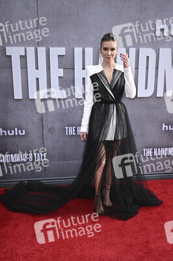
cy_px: 130
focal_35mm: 34
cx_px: 86
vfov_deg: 55.1
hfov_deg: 38.3
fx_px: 249
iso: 500
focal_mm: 34.5
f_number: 6.3
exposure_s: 1/250
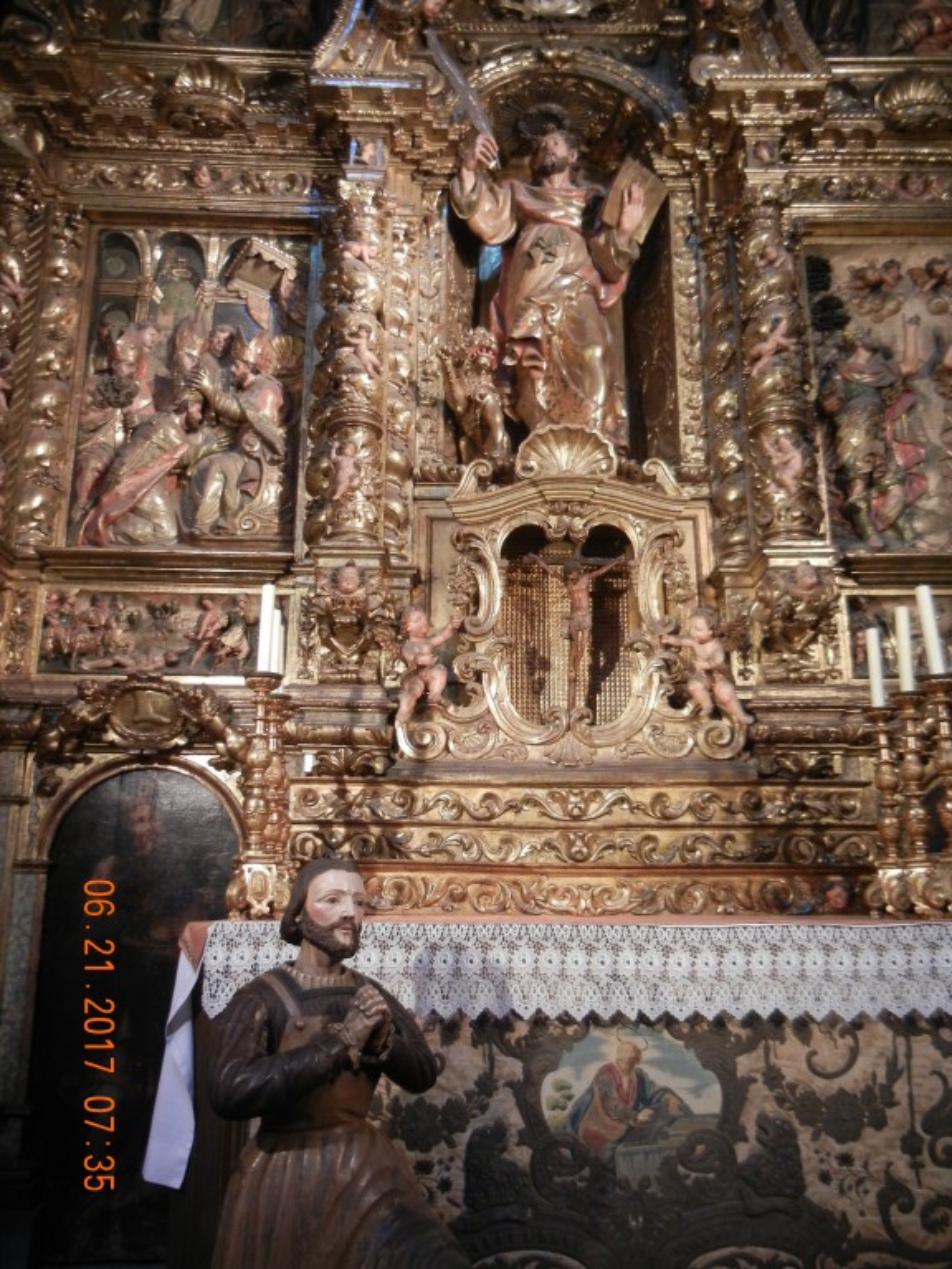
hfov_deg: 46.8
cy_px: 634
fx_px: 1100
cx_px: 476
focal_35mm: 30
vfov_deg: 60.0
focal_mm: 5.4
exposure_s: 1/13.2
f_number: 3.5
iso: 400
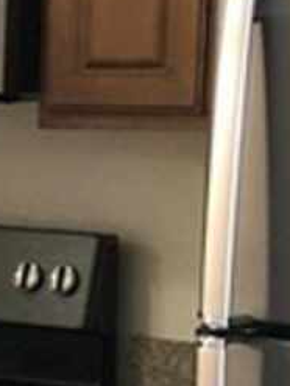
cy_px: 461
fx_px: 2156
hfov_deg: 7.2
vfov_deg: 10.1
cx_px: -446
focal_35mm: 193
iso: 64
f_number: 1.8
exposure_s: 1/15
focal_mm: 3.99
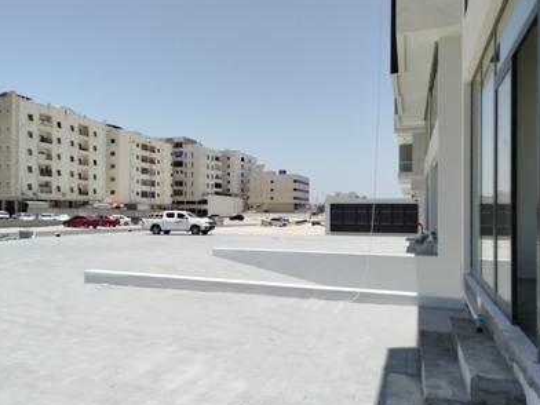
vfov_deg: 49.7
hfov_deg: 63.3
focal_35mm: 28
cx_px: 245
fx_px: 437
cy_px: 207
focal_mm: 5.31
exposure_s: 1/1270
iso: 50
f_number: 1.7
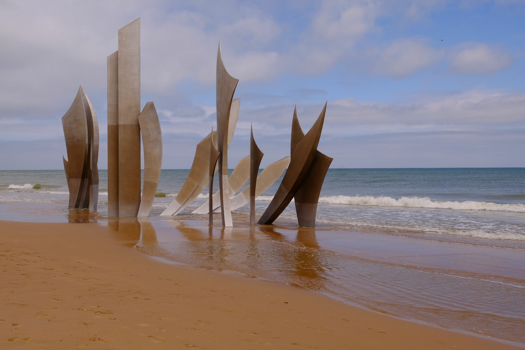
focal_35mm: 38
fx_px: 554
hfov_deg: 50.7
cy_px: 175
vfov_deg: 35.1
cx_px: 262
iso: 200
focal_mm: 25.4
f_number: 9
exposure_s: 1/420
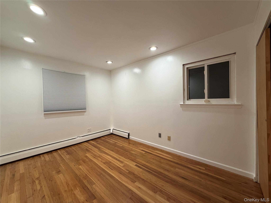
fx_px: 110
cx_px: 136
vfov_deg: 85.7
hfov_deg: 102.1
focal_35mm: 14
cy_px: 102
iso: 200
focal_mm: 2.22
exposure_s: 1/110
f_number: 2.2
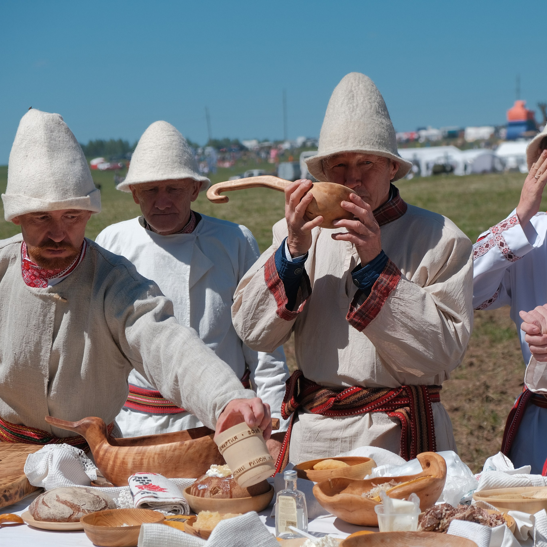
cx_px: 355
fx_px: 1895
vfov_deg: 16.4
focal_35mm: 106
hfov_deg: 16.4
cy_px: 273
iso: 160
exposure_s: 1/2000
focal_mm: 55
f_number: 4.5
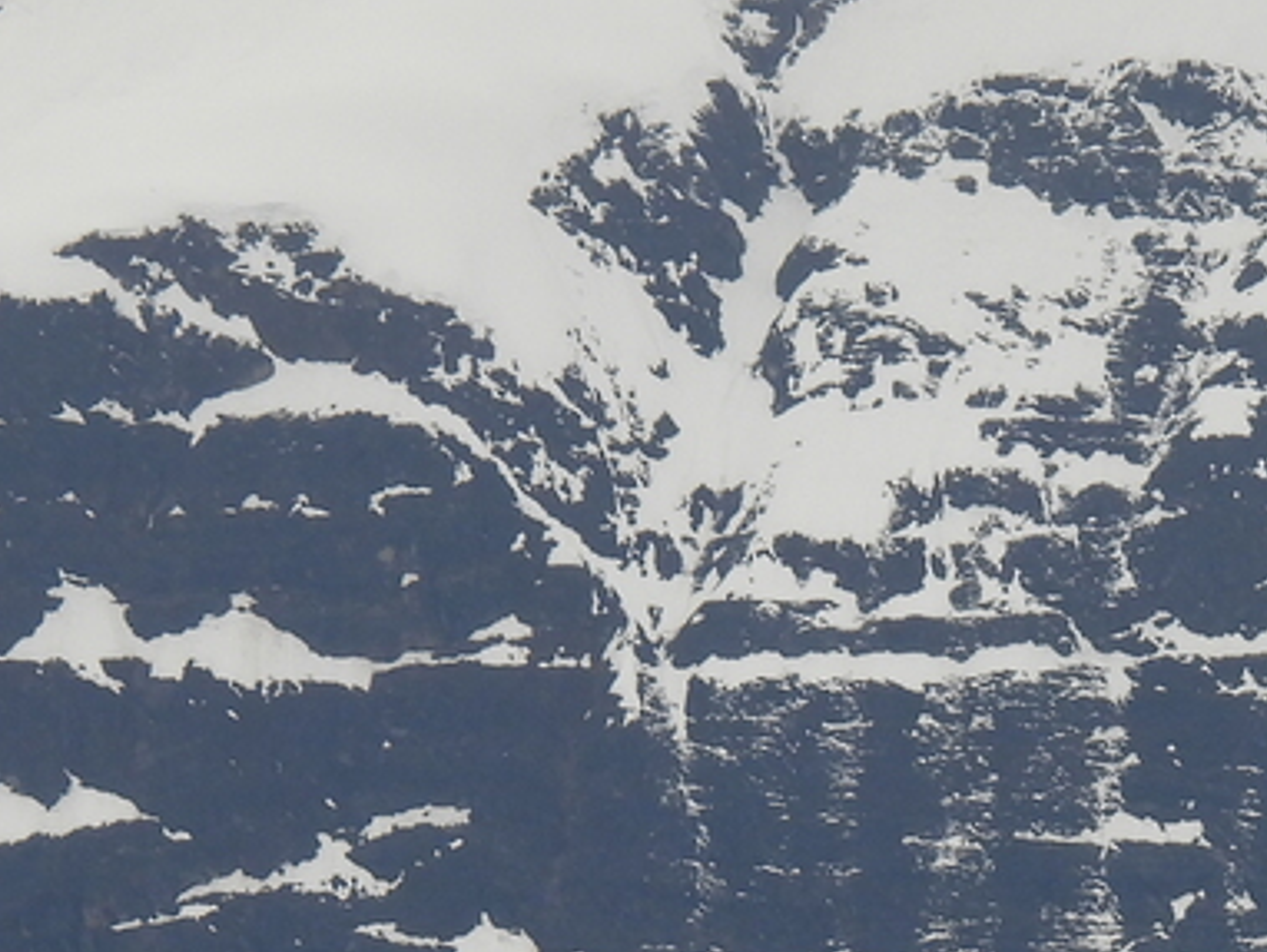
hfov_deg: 1.6
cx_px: 1038
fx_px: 46586
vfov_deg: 1.2
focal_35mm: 1272
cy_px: 992
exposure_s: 1/320
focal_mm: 67.8
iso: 100
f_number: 5
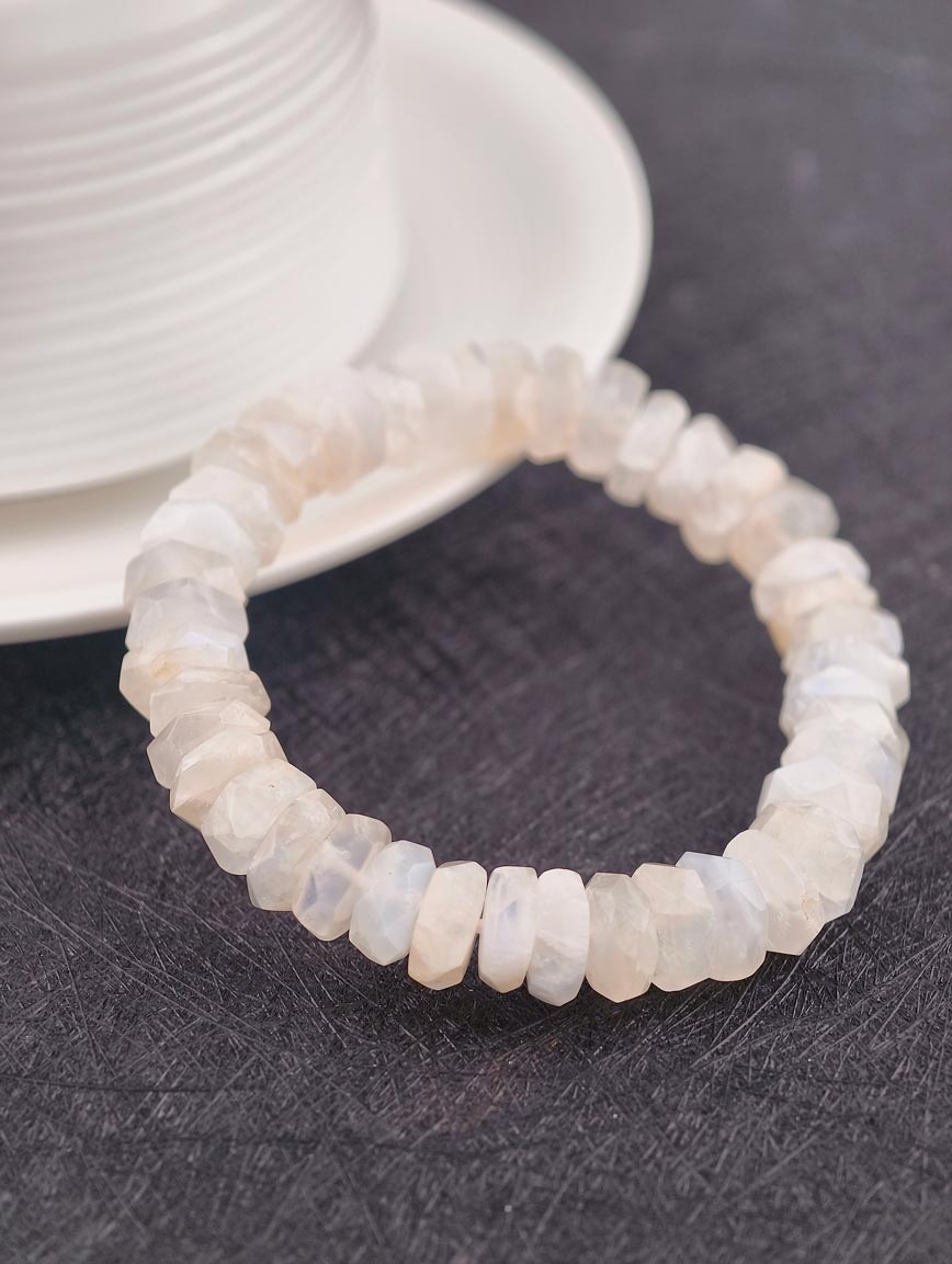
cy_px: 632
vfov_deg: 23.0
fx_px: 3109
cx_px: 476
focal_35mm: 85
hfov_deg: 17.4
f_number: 2.67
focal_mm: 22.48
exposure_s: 1/160
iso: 125
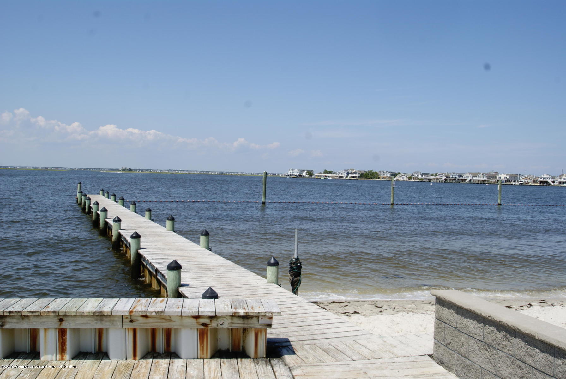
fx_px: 472
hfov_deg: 61.9
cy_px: 190
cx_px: 283
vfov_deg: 43.7
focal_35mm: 30
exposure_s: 1/160
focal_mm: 20
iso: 100
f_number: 10
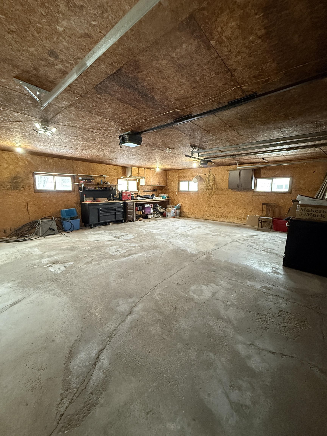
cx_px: 164
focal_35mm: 14
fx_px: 176
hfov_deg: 85.7
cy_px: 218
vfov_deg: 102.1
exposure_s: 1/60
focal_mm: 2.22
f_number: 2.2
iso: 640
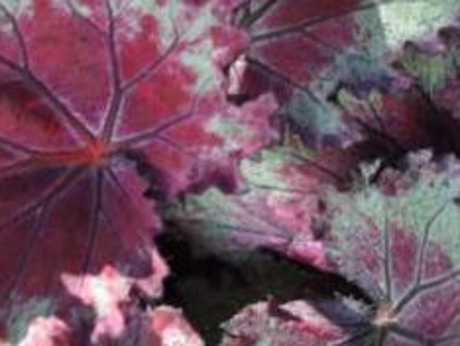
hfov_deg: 10.5
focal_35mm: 187
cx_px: 60
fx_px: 2485
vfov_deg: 7.8
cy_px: -157
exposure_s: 1/80
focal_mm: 35
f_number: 5
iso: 400
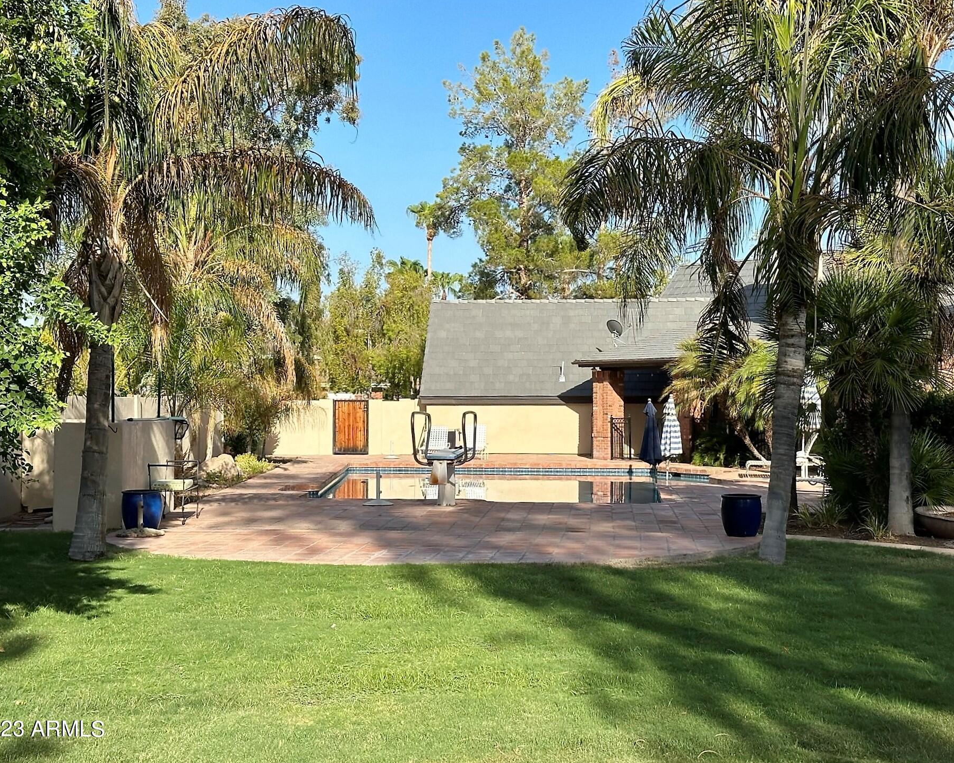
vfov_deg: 29.7
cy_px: 375
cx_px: 492
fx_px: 1440
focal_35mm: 51
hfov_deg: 36.6
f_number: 1.78
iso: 64
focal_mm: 6.86
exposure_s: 1/3731
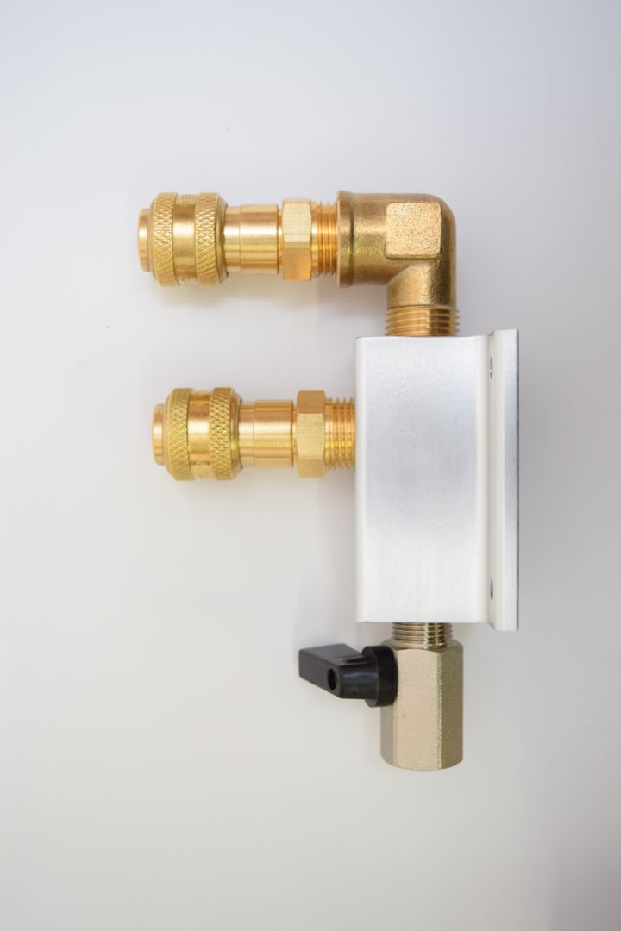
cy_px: 466
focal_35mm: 42
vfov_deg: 46.4
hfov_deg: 31.9
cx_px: 310
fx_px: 1087
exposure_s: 1/60
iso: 500
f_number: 4.2
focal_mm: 28
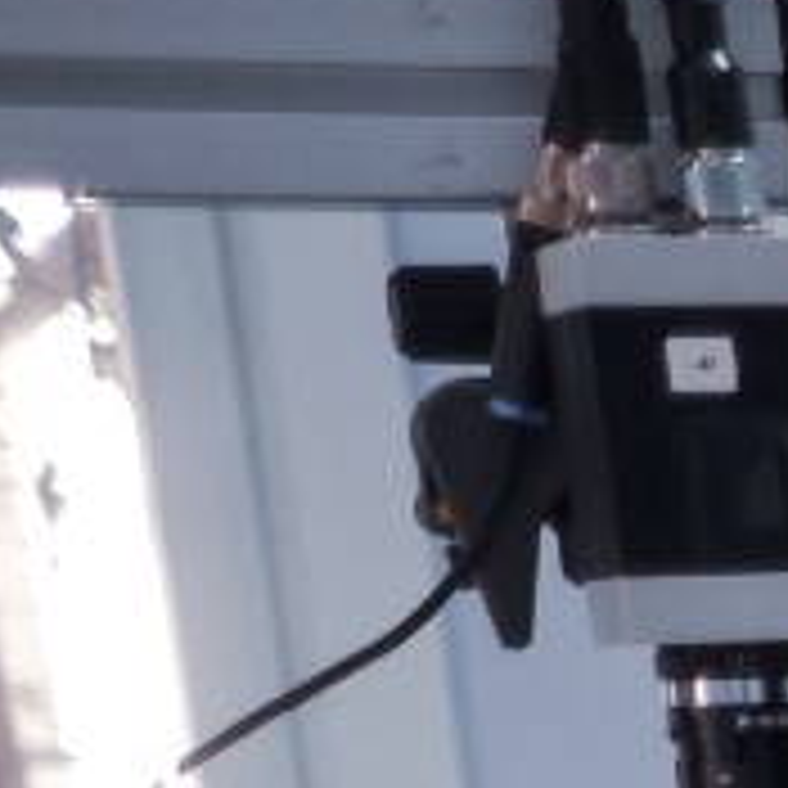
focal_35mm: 276
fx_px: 7108
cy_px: 2256
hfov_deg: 5.3
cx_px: 3562
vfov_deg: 5.9
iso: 200
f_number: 2
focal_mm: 23
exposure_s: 1/40
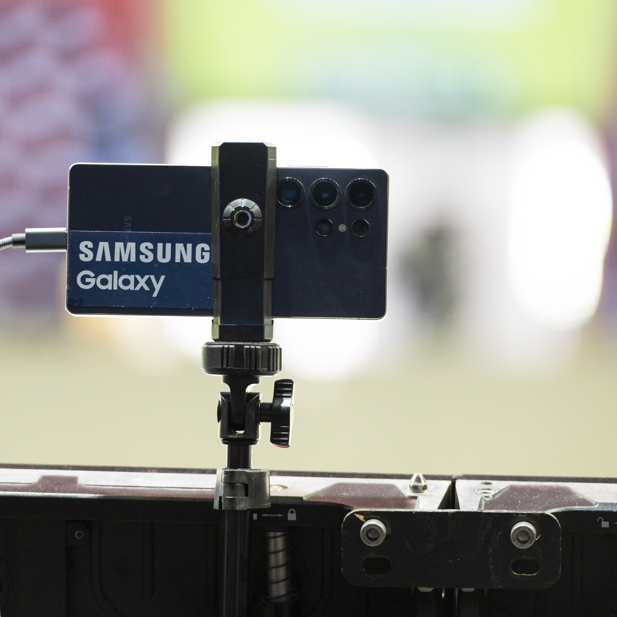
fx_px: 5162
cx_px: 249
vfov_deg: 6.8
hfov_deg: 6.8
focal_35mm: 256
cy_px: 308
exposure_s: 1/125
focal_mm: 200
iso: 2000
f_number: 4
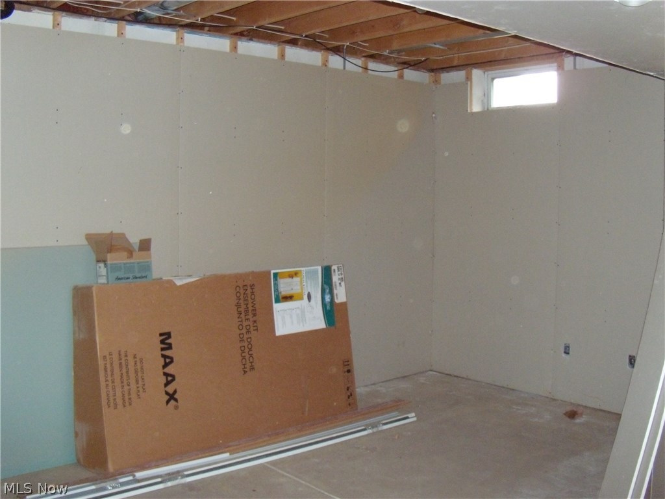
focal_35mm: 36
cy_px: 250
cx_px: 332
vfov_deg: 39.7
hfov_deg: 51.4
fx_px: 692
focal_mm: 6.4
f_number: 3.6
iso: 500
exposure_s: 1/30
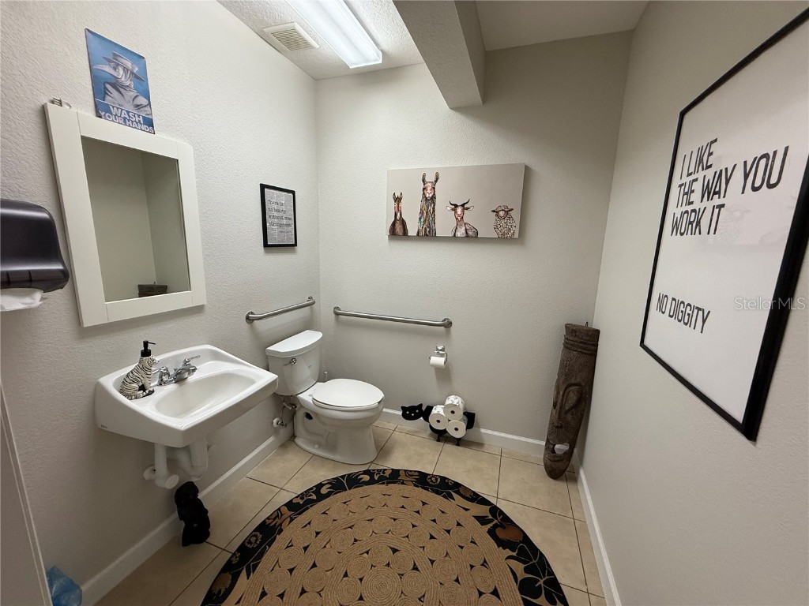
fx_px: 327
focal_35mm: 14
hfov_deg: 102.1
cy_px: 303
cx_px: 404
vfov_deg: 85.7
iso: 200
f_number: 2.2
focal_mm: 2.22
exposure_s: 1/120
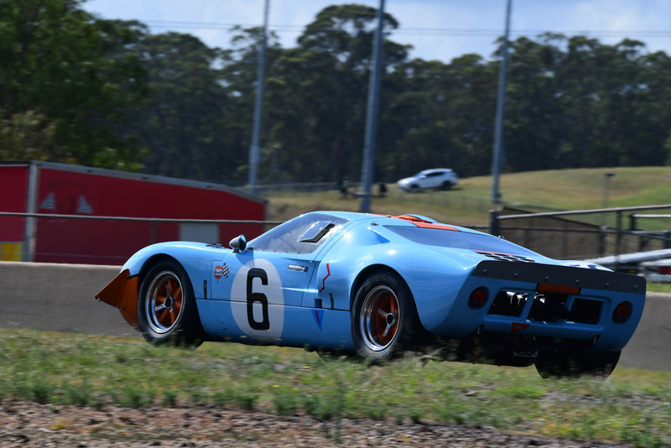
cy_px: 224
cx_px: 336
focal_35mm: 375
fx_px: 6992
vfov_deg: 3.7
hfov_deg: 5.5
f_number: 10
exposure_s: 1/640
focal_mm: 250
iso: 250
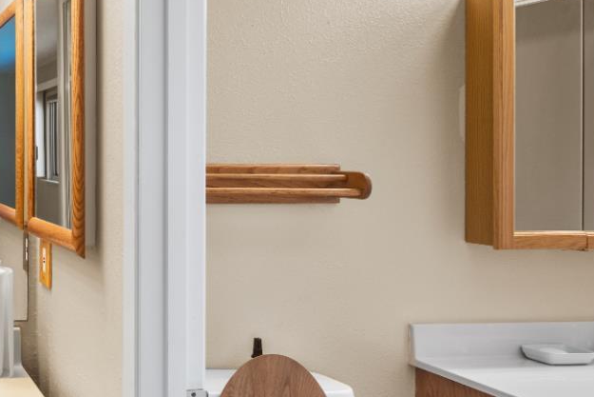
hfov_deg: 40.2
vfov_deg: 36.9
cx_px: -93
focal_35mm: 36
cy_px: 189
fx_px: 594
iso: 160
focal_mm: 10
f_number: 5.6
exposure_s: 1/12
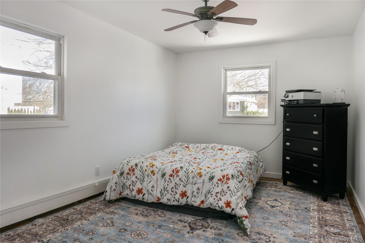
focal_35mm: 24
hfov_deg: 73.7
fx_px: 243
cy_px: 122
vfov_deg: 53.1
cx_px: 182
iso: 125
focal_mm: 8.8
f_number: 2.8
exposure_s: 1/160
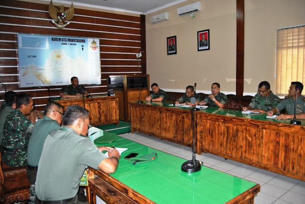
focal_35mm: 27
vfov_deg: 48.0
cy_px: 102
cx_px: 152
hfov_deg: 67.3
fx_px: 229
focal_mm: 18
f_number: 3.5
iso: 200
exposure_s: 1/60
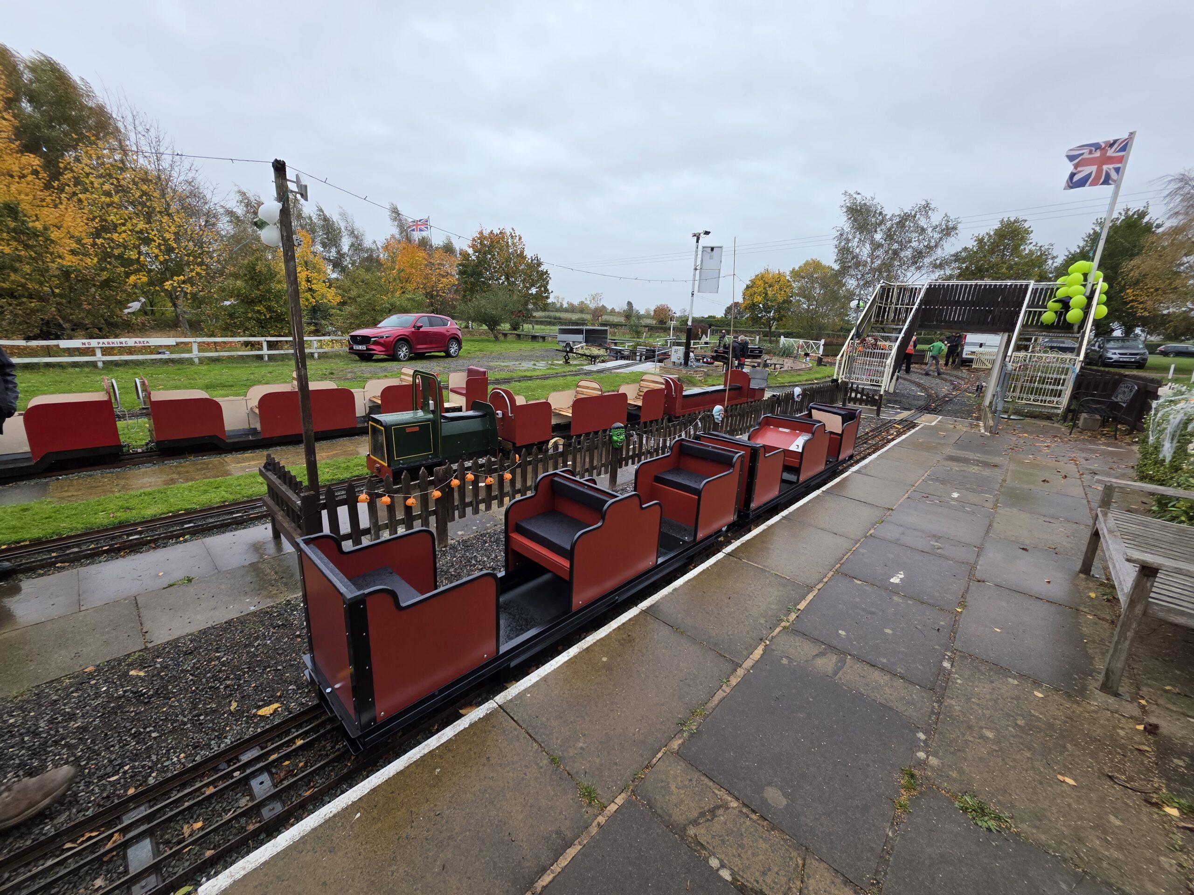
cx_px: 597
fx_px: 448
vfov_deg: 89.9
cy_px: 448
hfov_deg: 106.2
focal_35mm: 13
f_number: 1.9
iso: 25
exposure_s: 1/120
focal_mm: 2.2
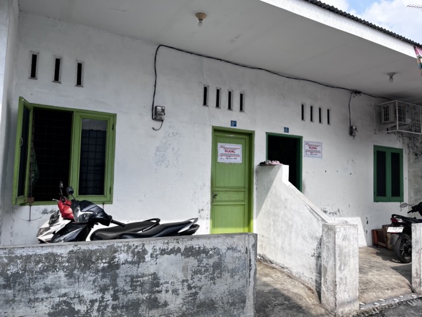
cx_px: 211
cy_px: 158
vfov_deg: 53.1
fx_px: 317
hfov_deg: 67.3
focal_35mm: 26
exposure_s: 1/1890
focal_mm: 5.1
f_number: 1.6
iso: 50
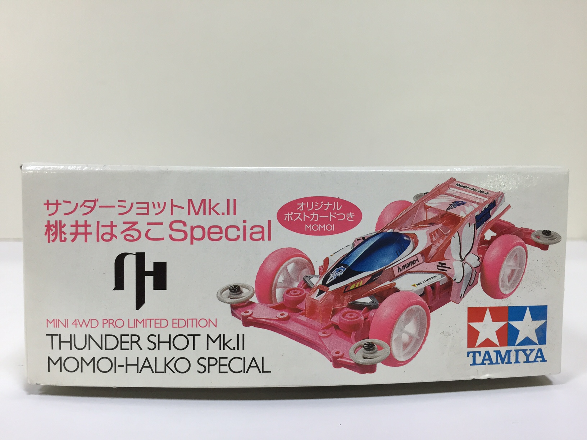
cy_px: 220
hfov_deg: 61.7
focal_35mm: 29
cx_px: 294
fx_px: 492
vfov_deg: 48.2
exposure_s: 1/30
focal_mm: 4.15
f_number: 2.2
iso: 64
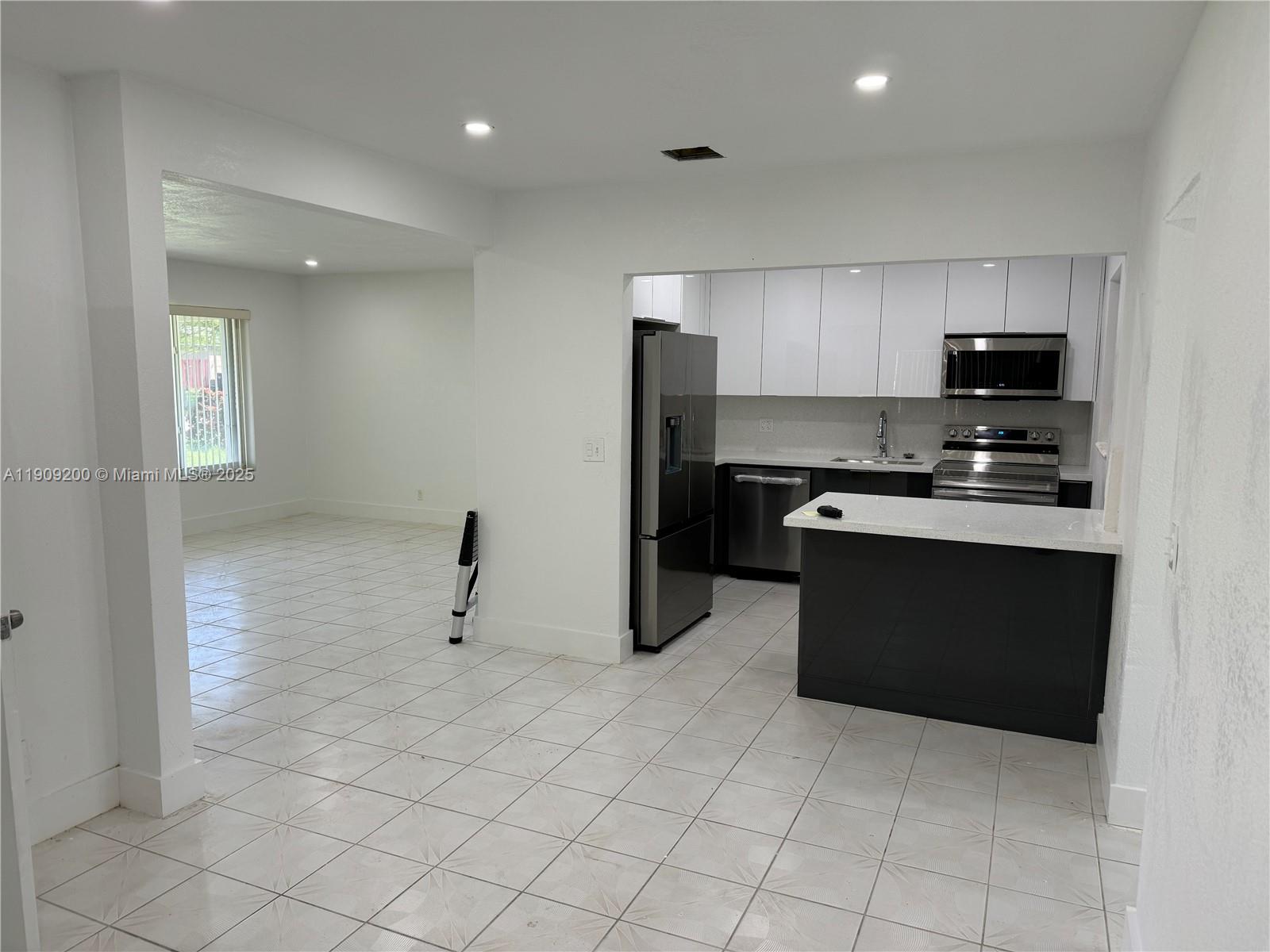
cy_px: 476
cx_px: 635
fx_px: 881
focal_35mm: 24
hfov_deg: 71.6
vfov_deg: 56.8
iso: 80
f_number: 1.78
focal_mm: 6.76
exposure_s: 1/121
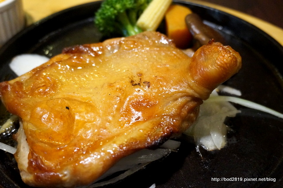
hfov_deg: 49.6
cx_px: 142
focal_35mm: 39
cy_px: 94
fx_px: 306
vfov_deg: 34.1
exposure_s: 1/25
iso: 3200
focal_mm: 26
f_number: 4.5
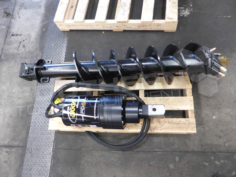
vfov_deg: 54.9
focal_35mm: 25
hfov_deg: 69.4
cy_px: 88
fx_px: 170
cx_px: 118
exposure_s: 1/50
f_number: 3.3
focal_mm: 4.3
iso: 400
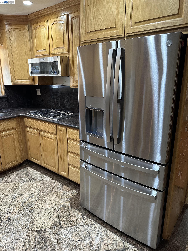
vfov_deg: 71.6
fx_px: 174
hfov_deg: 56.8
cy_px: 126
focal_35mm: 24
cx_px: 94
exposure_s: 1/60
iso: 320
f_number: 1.78
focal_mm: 6.86
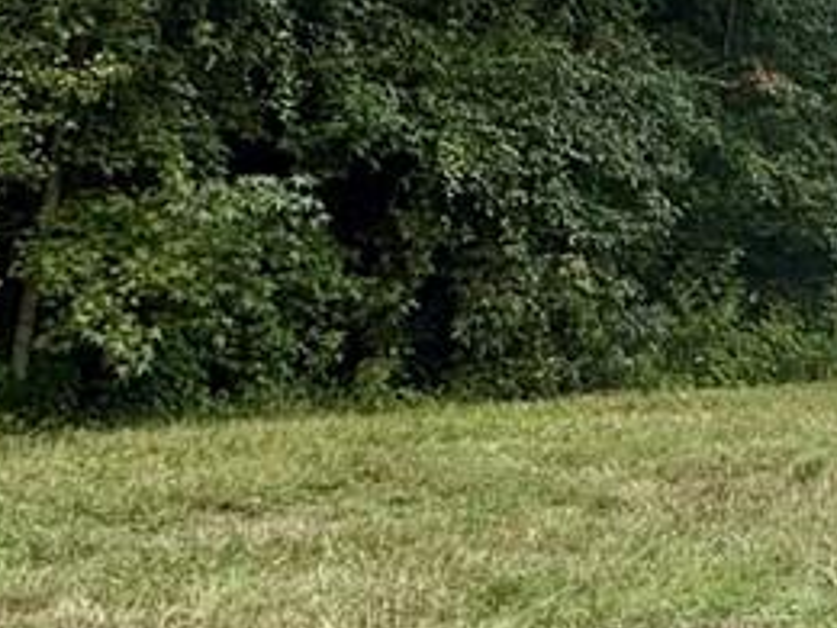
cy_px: -58
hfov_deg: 21.0
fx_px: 2079
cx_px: 1033
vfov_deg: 16.7
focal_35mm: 86
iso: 40
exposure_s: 1/109
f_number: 2.2
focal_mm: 2.22
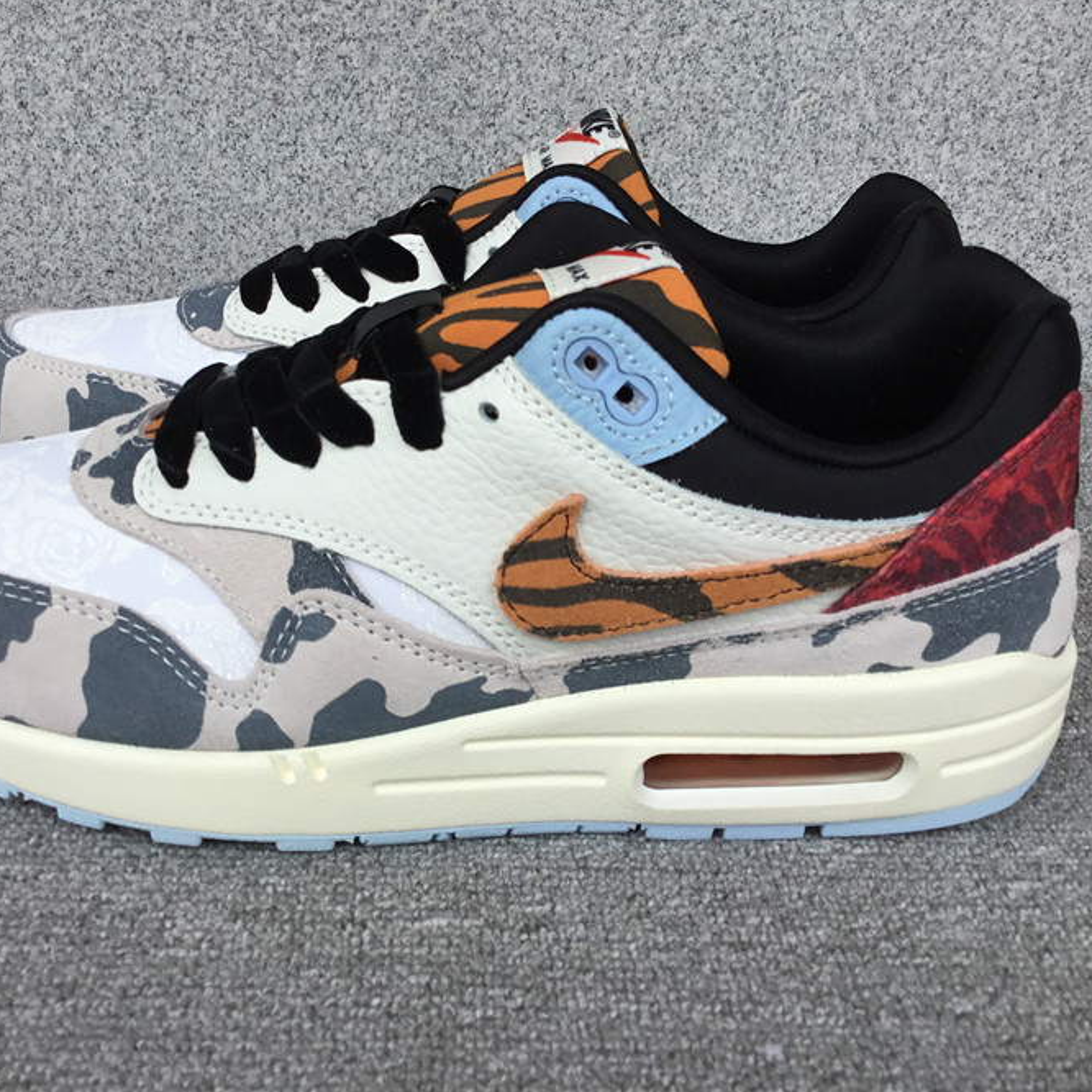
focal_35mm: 37
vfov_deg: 44.9
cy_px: 545
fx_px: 1321
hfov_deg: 44.8
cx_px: 467
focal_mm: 3.3
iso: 25
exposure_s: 1/543
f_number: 2.4
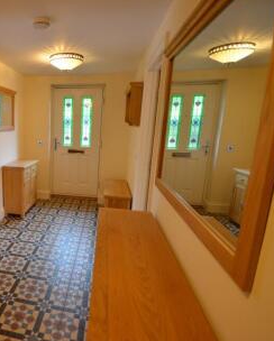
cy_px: 169
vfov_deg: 75.0
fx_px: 223
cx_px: 48
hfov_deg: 57.6
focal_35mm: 22
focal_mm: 10
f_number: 4
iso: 800
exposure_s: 1/30
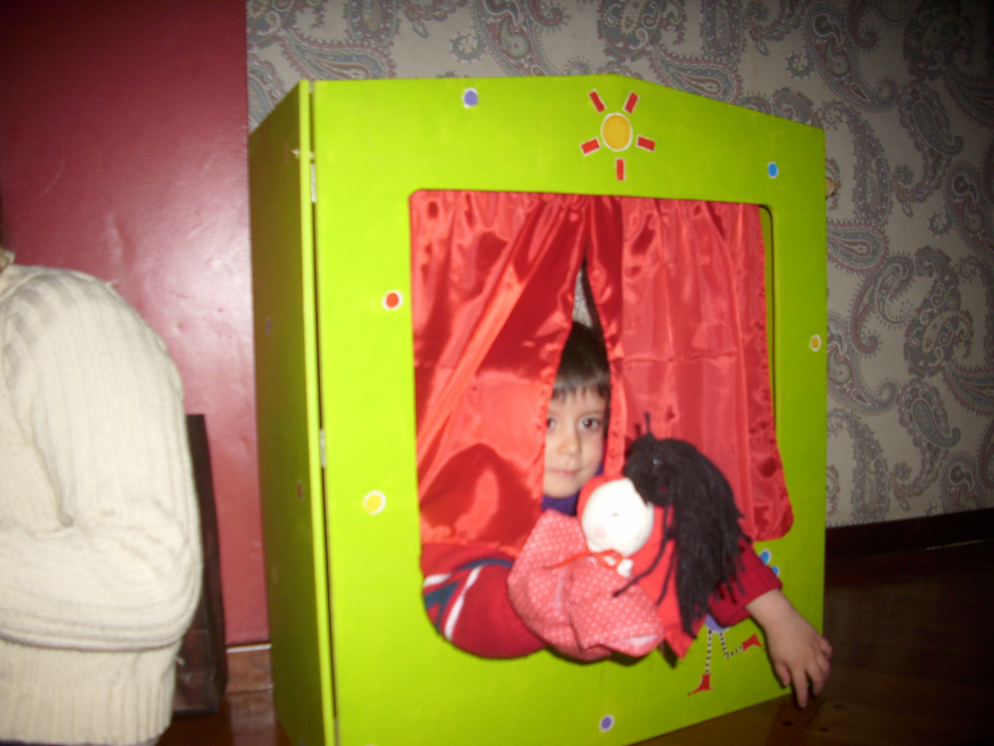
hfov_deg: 58.4
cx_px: 497
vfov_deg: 45.4
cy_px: 373
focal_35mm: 31
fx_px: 890
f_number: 2.8
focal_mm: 6.2
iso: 50
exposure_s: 1/30
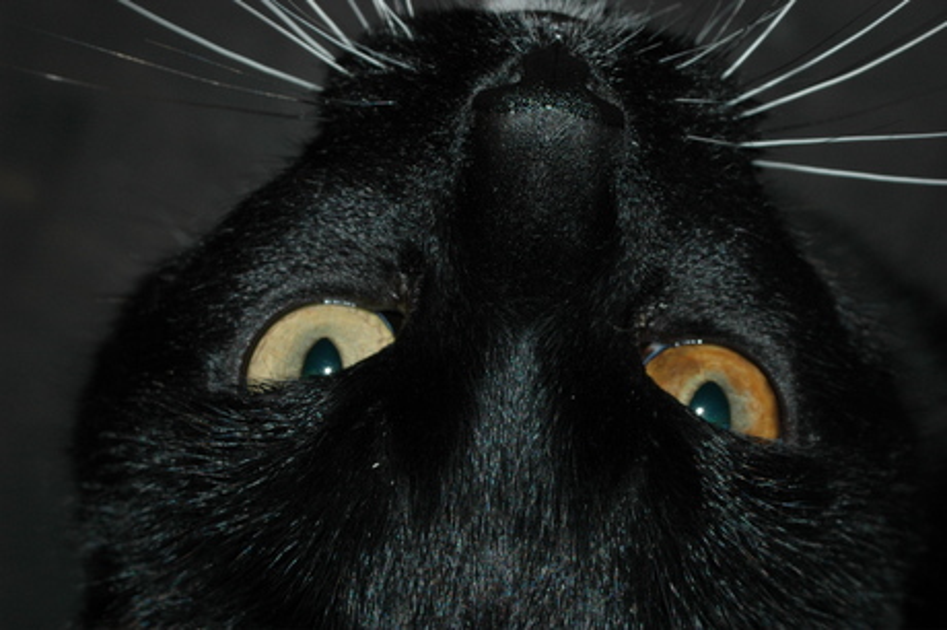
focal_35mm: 120
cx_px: 474
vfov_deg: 11.4
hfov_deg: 17.1
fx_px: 3154
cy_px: 315
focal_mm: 80
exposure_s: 1/60
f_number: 11
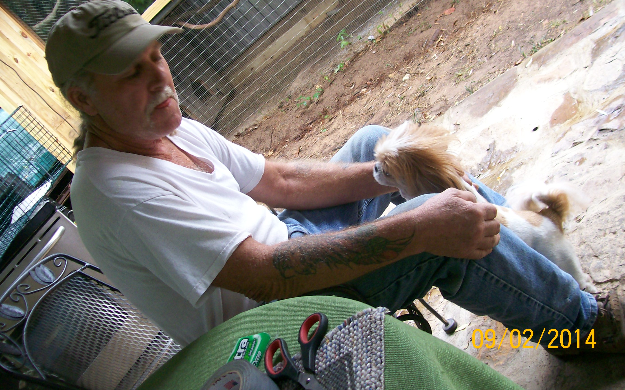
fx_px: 664
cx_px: 309
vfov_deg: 32.7
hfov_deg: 50.4
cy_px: 158
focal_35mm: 39
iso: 84
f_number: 2.7
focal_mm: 6
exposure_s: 1/32
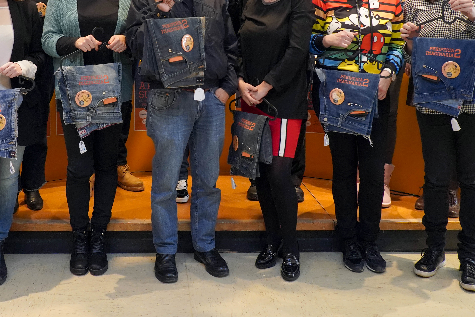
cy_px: 81
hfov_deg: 45.8
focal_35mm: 42
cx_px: 167
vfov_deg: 31.4
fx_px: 554
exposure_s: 1/160
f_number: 4
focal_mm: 27
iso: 6400
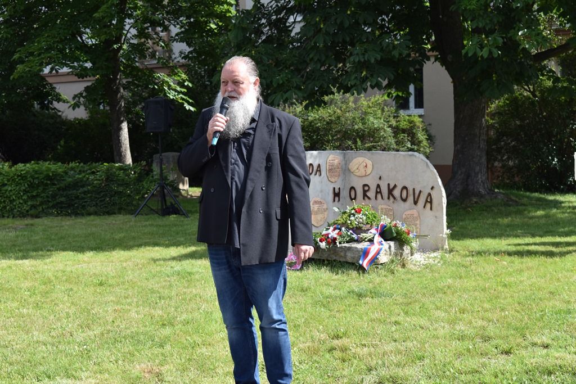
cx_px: 288
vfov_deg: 22.6
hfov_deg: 33.4
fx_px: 960
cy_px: 192
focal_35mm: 60
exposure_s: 1/250
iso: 100
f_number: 8
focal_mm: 40
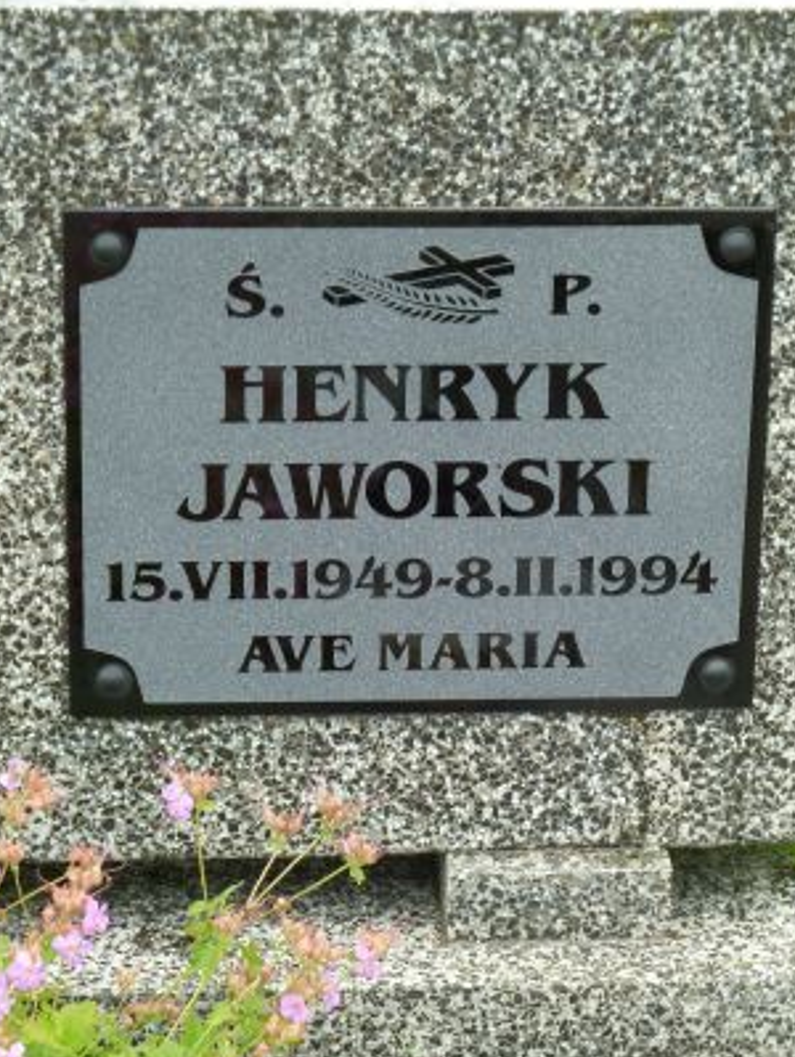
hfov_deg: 10.4
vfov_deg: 13.8
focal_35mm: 143
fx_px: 4372
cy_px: 620
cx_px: 443
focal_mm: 19.5
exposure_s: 1/40
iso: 100
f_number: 4.4
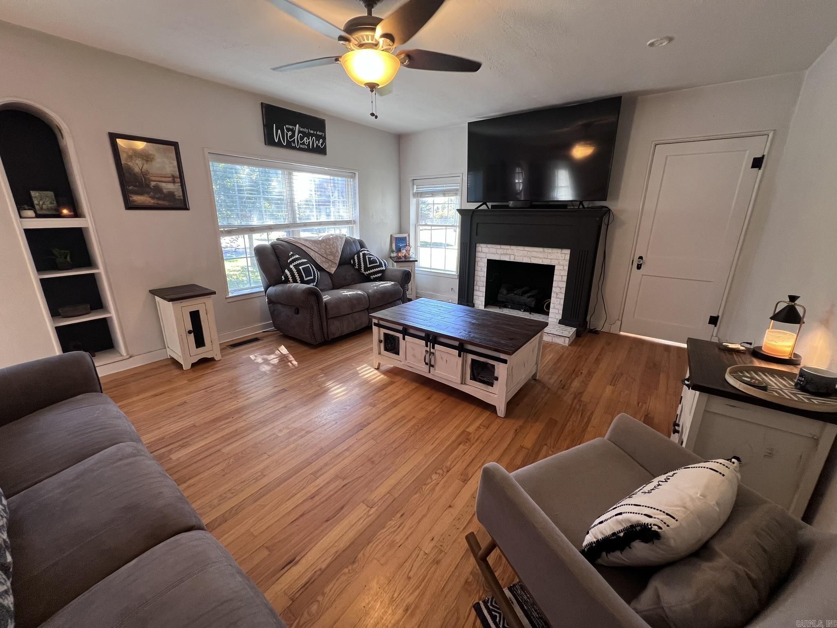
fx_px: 314
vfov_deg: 89.9
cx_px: 418
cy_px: 314
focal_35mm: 13
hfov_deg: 106.2
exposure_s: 1/120
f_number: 1.8
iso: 200
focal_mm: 1.57
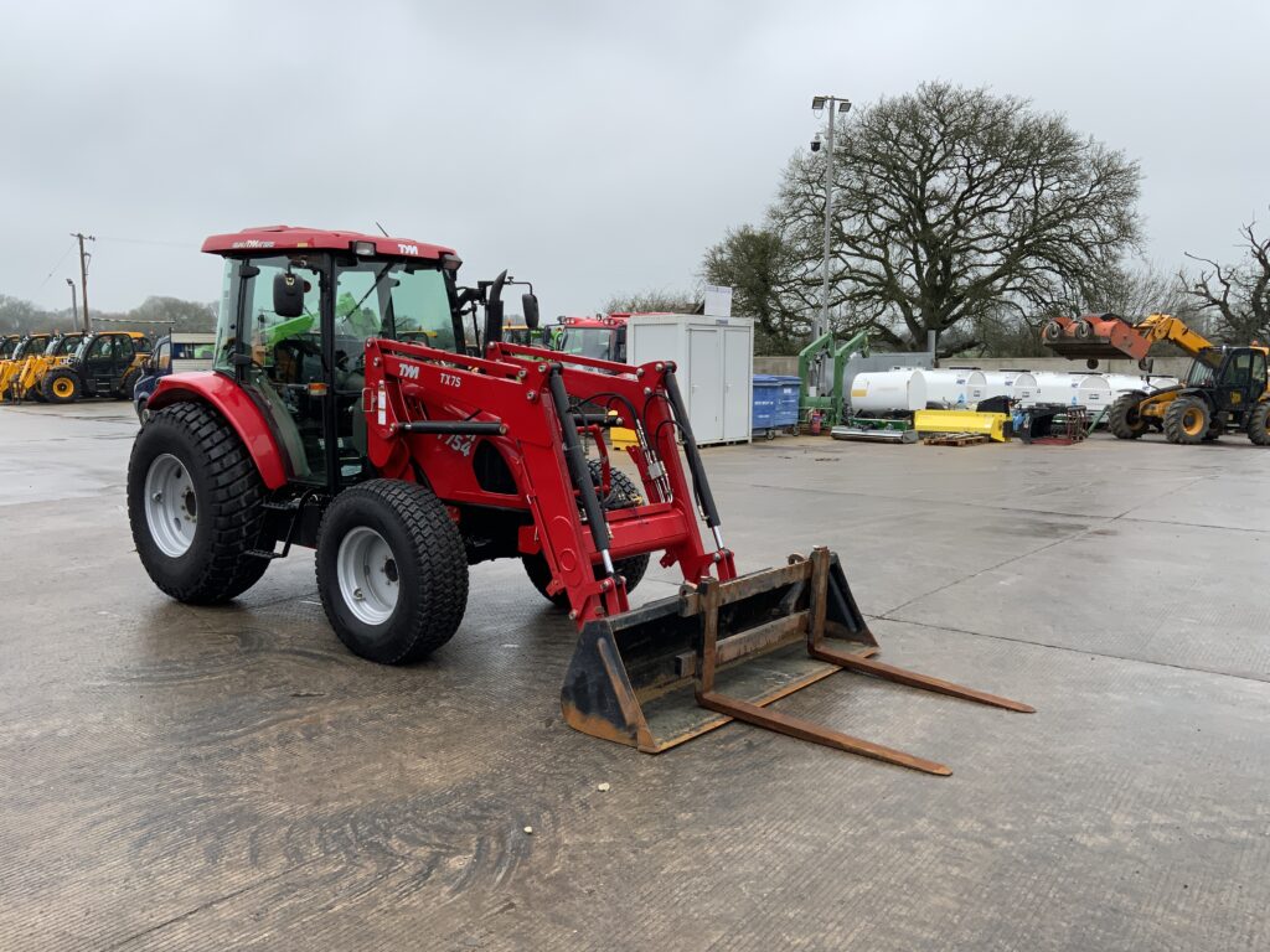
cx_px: 635
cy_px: 476
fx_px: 1064
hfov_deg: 61.7
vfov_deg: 48.2
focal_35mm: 29
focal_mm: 3
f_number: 1.8
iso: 16
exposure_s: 1/719
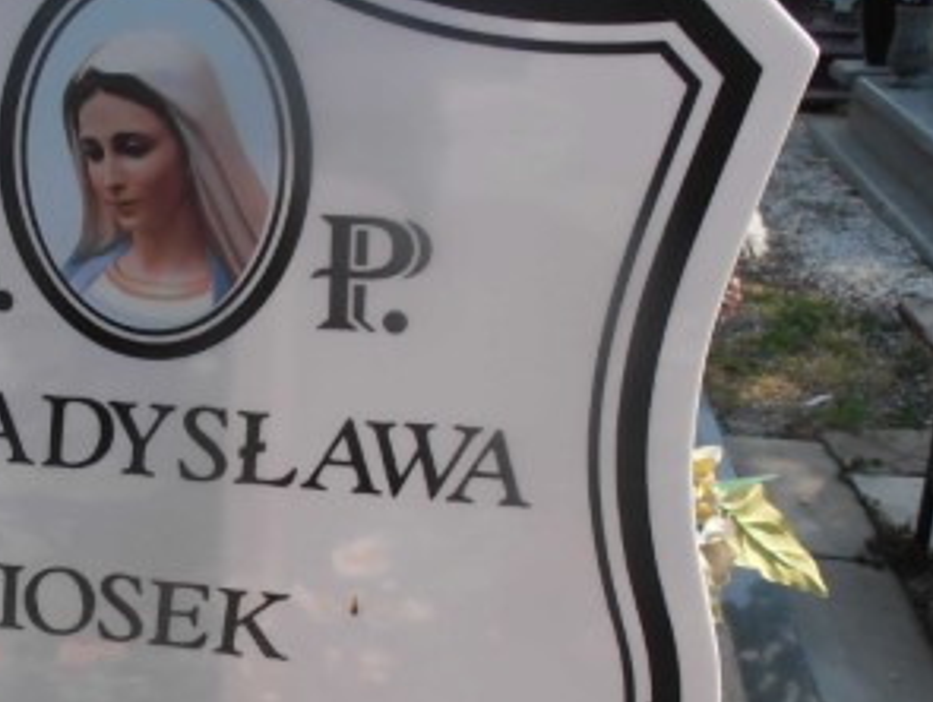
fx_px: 1403
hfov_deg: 35.3
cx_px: 155
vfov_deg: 27.9
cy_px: 459
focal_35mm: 52
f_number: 7.9
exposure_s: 1/125
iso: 80
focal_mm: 4.2
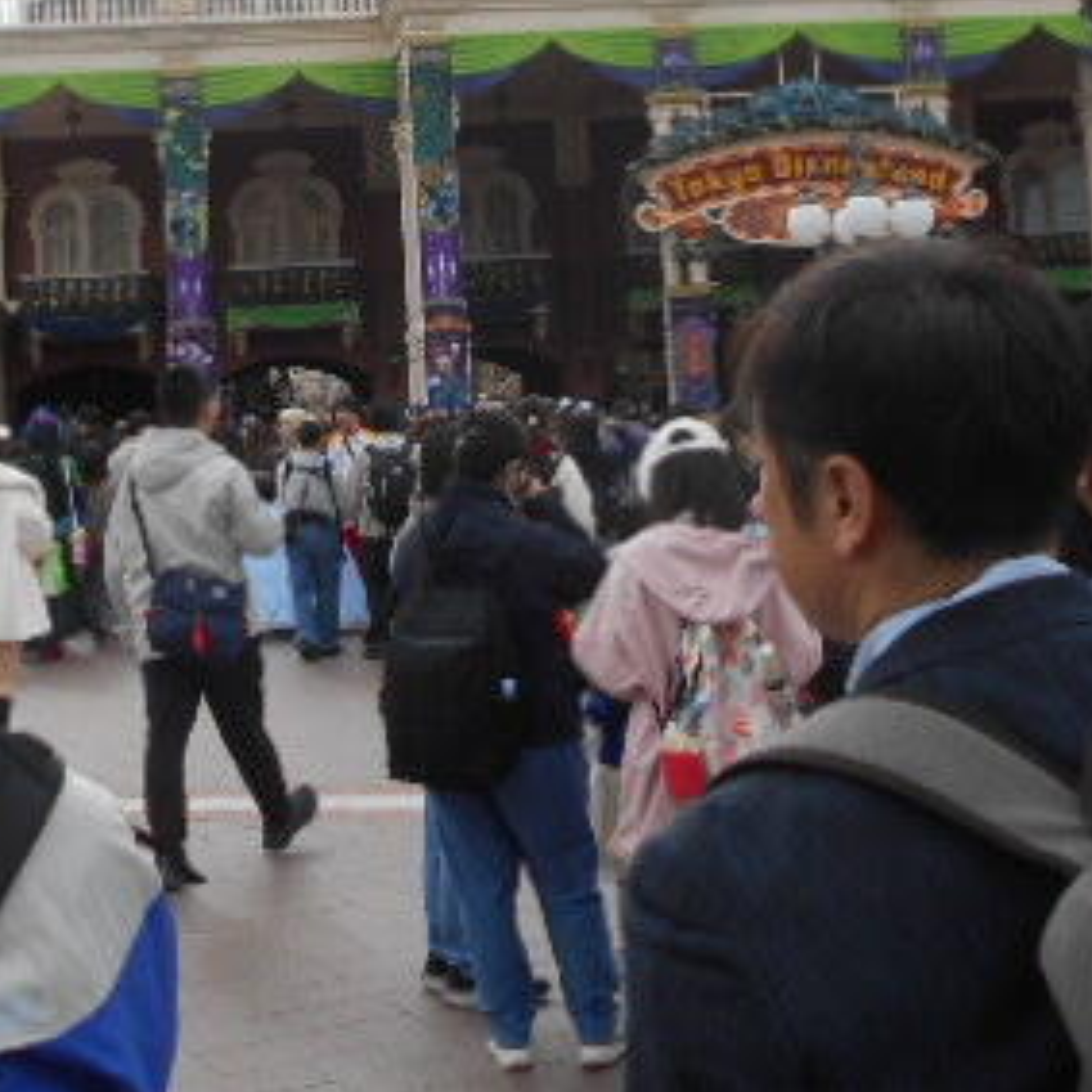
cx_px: 428
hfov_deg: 28.5
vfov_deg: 28.1
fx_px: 2141
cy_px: 239
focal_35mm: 60
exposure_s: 1/640
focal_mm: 5.1
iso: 80
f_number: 3.4
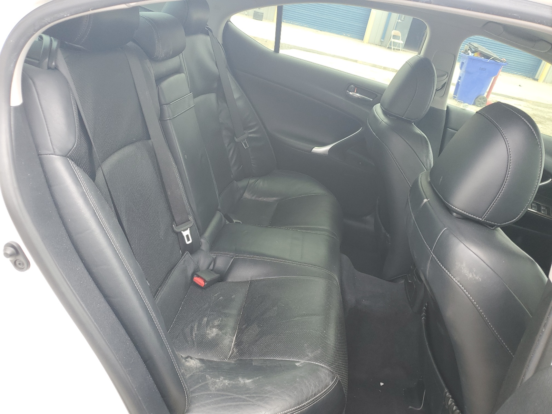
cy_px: 207
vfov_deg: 53.1
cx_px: 276
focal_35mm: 26
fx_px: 415
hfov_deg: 67.3
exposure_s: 1/303
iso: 50
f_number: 1.5
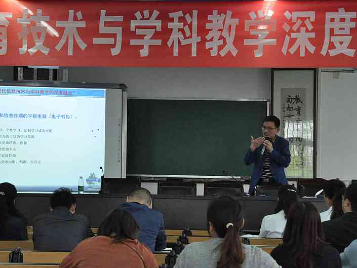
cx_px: 158
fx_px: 877
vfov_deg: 17.4
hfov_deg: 23.0
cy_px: 134
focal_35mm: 85
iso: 3200
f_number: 9
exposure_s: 1/125
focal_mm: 52
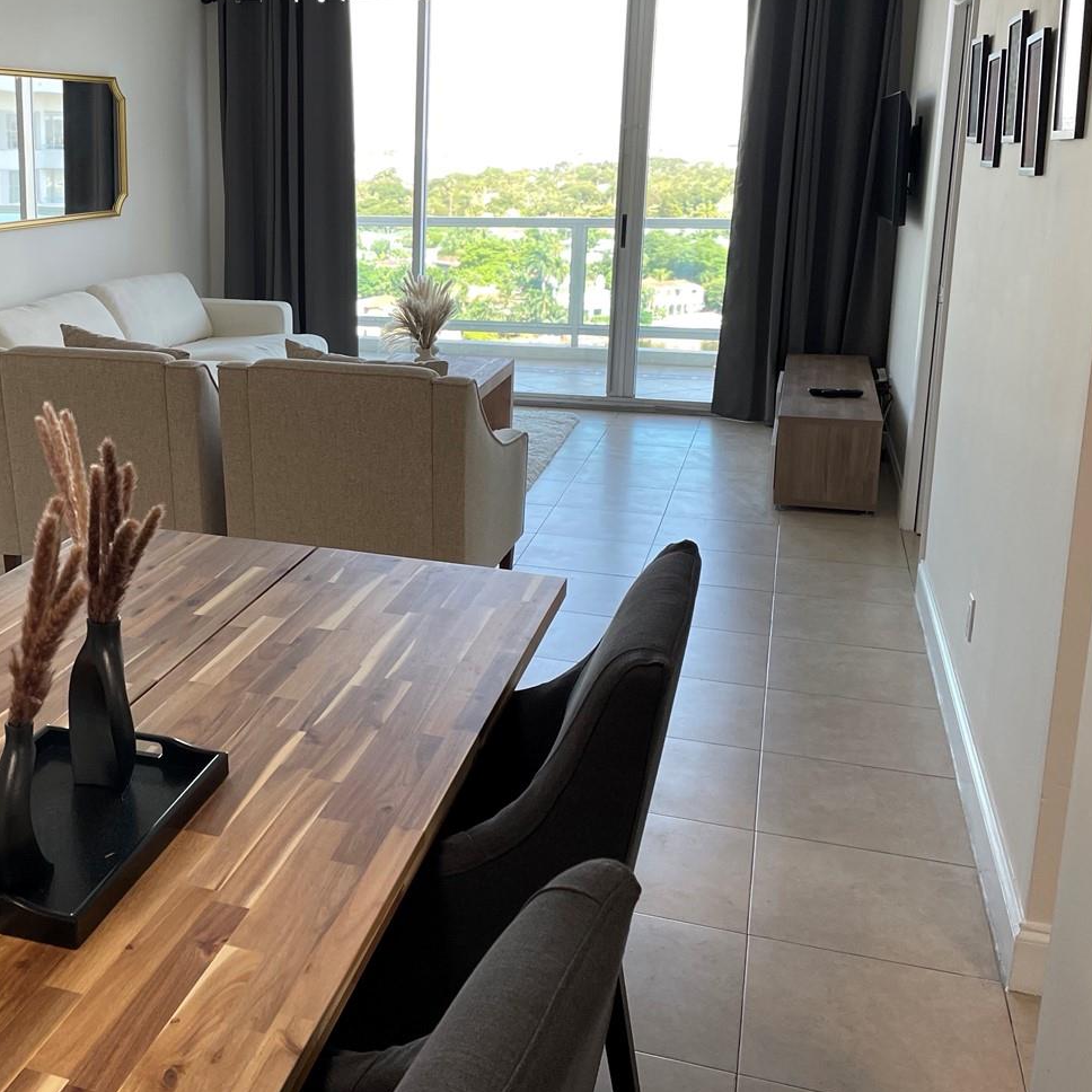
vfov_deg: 43.7
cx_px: 267
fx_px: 1356
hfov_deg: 42.5
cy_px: 447
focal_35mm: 38
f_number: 1.6
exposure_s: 1/120
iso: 125
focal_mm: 4.2
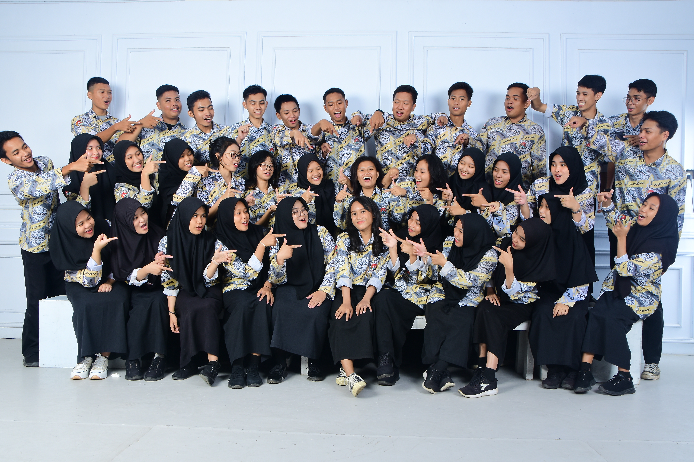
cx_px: 344
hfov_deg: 68.3
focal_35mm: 27
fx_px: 511
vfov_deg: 48.7
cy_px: 232
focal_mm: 17
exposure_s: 1/60
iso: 250
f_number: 9
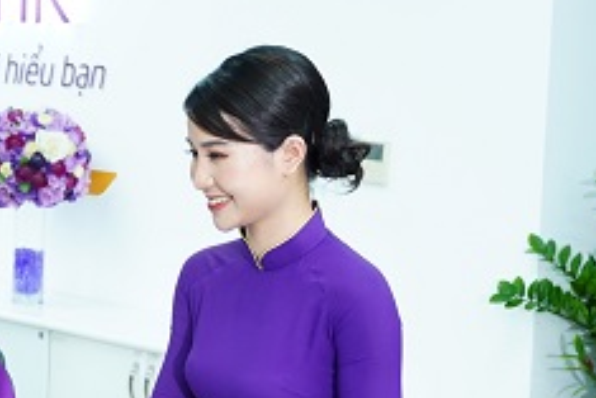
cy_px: 238
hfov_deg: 15.9
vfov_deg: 11.8
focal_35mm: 117
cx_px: -345
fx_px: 1930
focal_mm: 30.4
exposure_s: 1/200
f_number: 3.2
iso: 1000
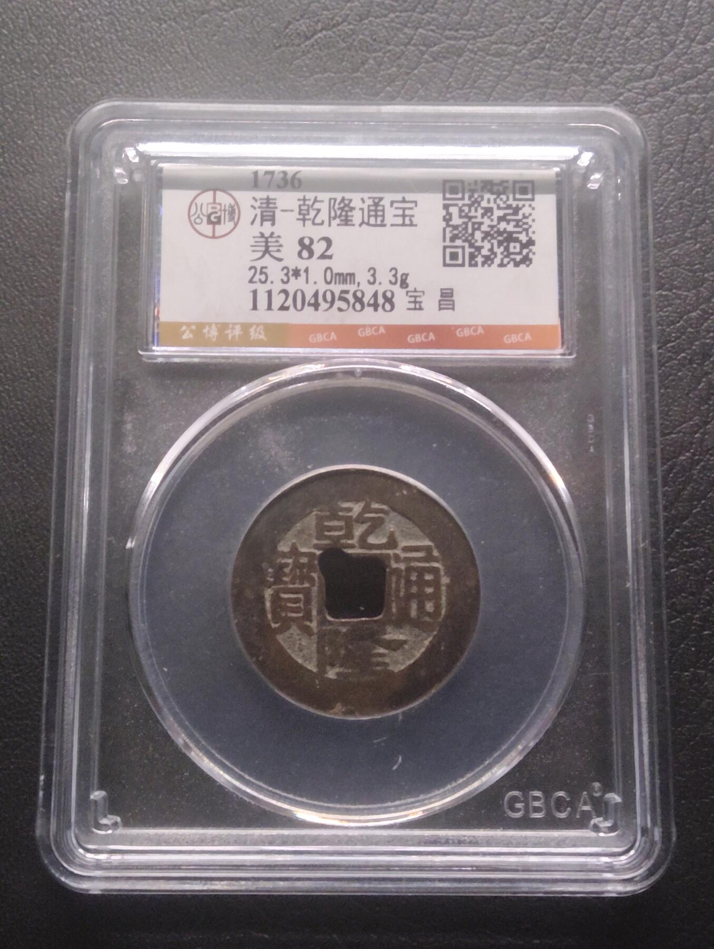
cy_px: 474
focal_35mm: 50
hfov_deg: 29.2
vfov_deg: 38.1
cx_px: 357
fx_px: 1372
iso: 500
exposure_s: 1/50
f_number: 2.2
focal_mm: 3.42
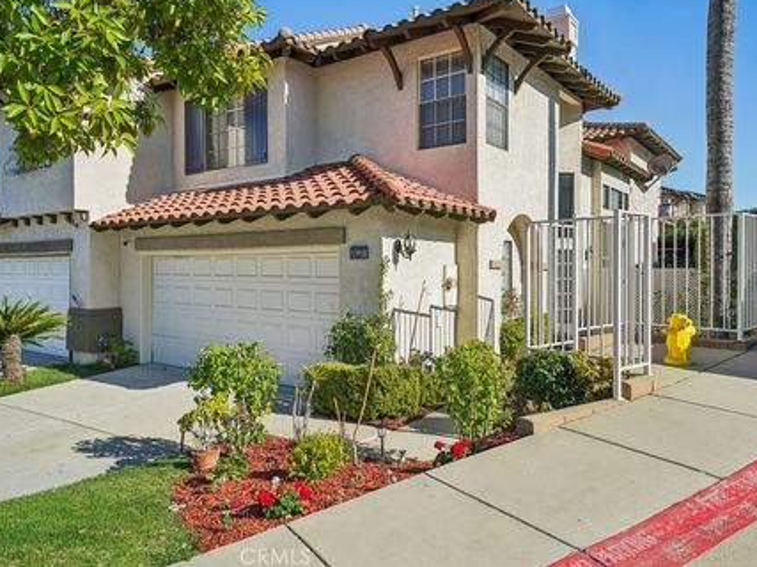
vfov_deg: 51.3
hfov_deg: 65.3
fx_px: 590
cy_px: 274
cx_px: 369
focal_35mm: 27
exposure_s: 1/400
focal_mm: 24
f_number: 7.1
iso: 100
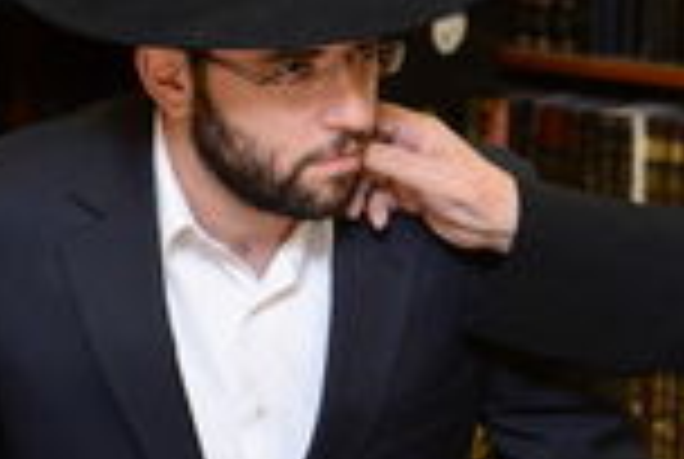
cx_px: 724
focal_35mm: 184
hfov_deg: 11.0
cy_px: 196
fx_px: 3503
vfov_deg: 7.5
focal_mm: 70
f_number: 5
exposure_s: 1/80
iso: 2500
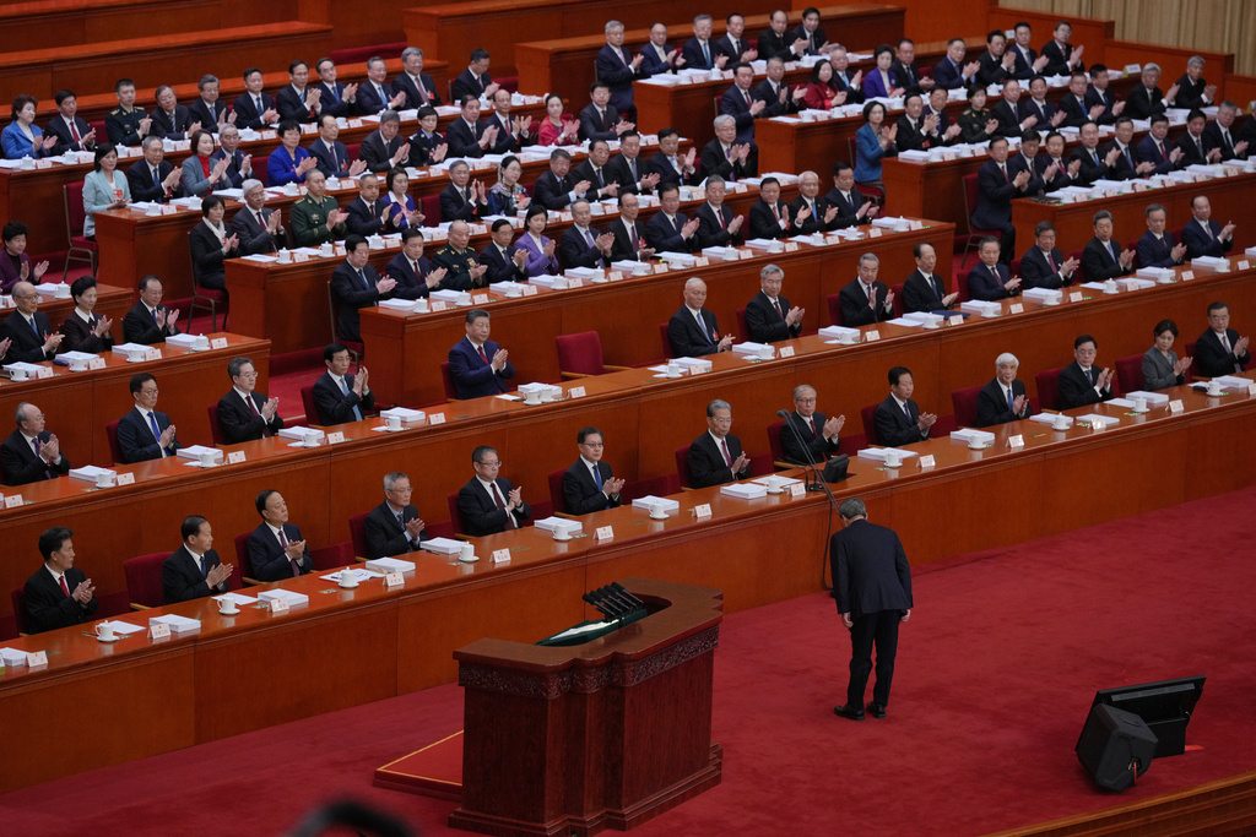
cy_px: 418
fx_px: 5234
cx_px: 628
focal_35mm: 150
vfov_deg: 9.2
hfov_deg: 13.7
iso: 2000
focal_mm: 150
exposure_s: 1/640
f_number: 3.5
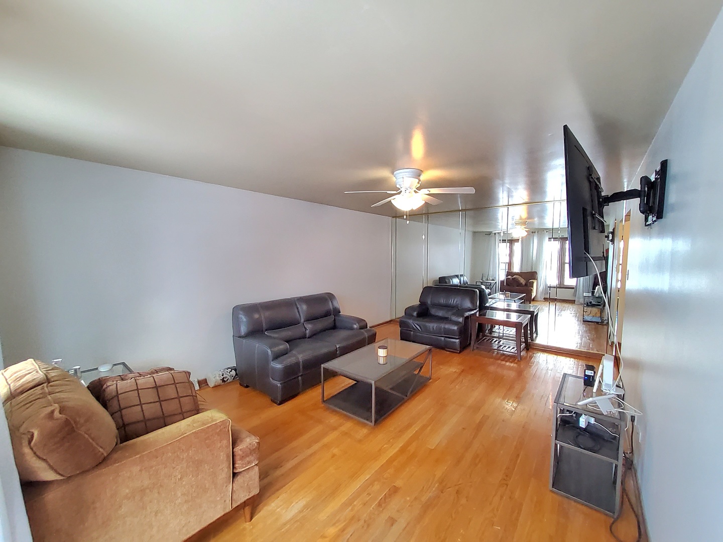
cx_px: 362
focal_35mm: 13
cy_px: 271
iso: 250
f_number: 2.2
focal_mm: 1.13
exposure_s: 1/33
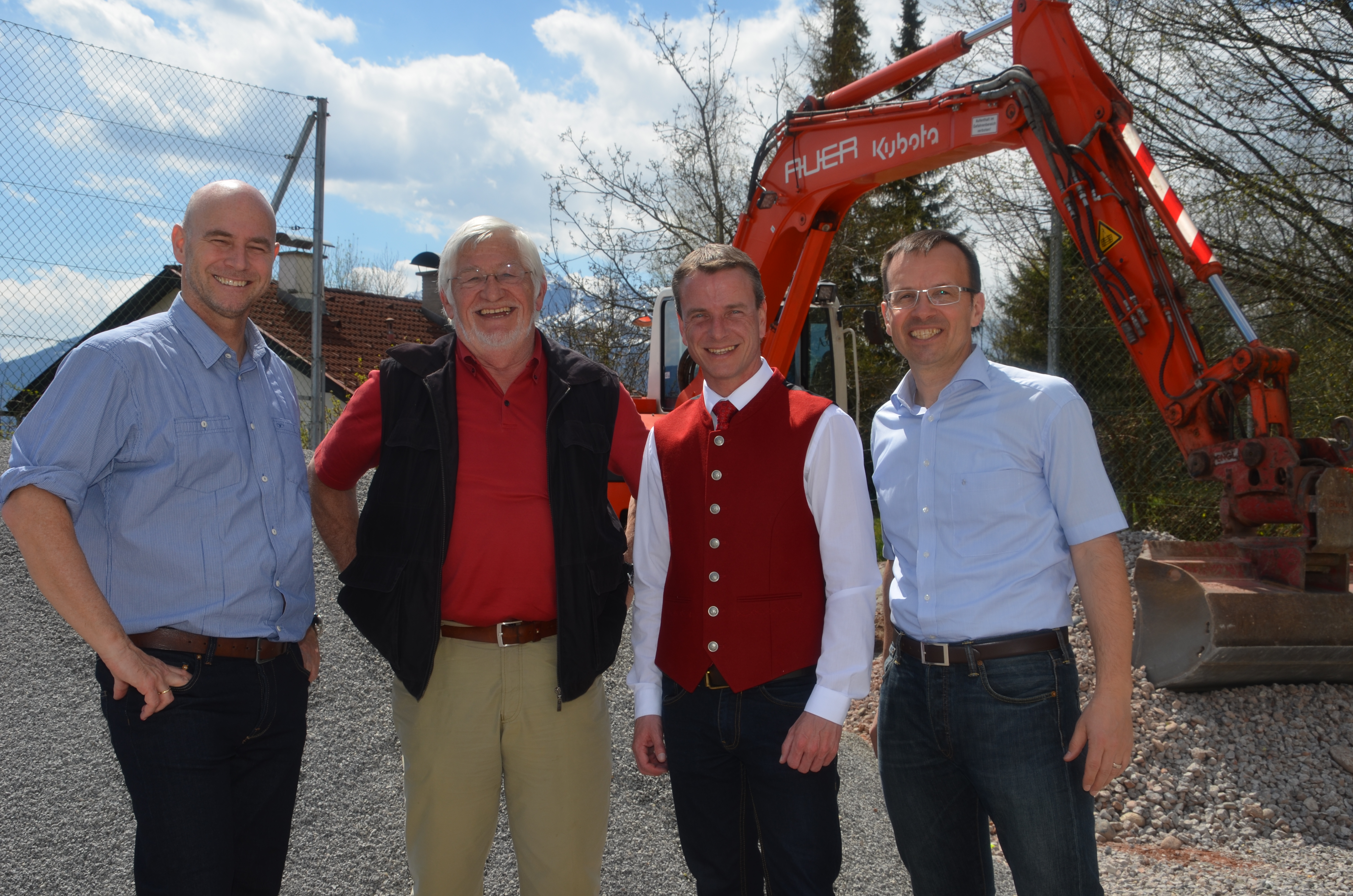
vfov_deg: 28.0
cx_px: 676
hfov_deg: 41.2
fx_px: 1800
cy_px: 448
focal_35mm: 48
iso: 100
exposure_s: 1/250
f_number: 10
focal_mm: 32
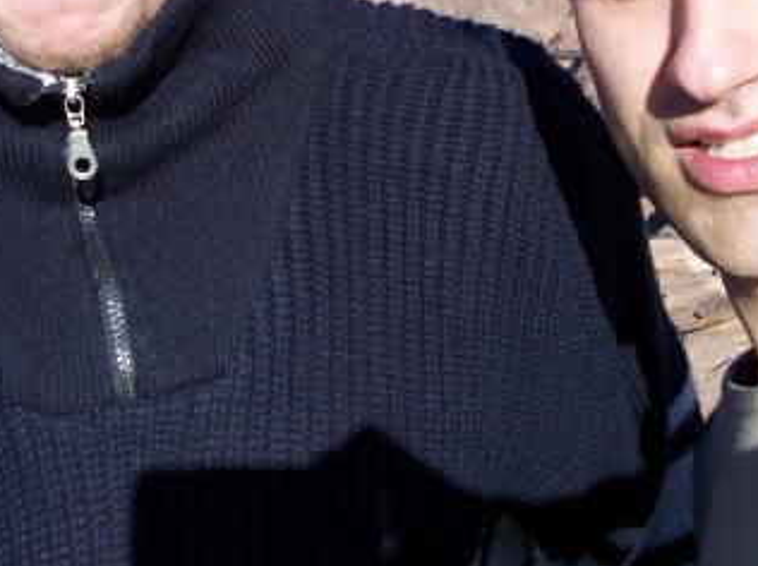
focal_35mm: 77
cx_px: 367
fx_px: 1684
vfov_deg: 18.7
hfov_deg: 25.4
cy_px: 47
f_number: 4.8
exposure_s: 1/500
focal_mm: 8
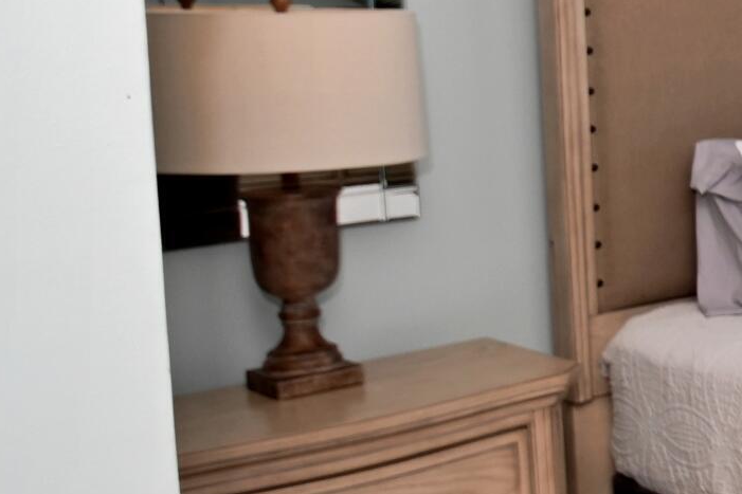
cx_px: 1559
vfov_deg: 17.5
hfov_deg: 17.3
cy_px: 51
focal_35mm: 77
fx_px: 1587
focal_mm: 12
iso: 200
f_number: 5.6
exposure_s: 1/250
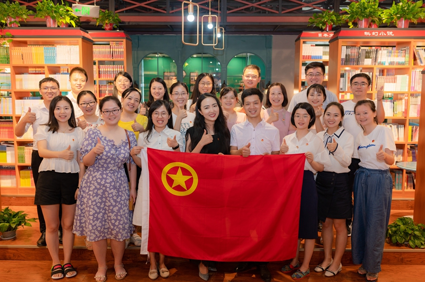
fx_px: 413
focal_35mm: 35
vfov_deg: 37.8
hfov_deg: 54.5
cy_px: 141
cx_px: 212
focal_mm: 35
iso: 100
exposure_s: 1/30
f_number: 4
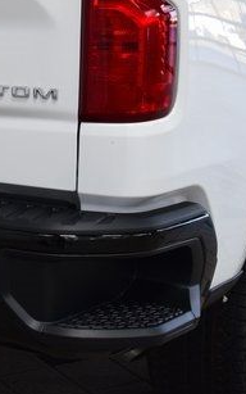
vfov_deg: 23.9
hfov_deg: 14.1
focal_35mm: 86
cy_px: 123
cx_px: -137
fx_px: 923
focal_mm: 27
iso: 1600
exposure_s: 1/60
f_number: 5.6
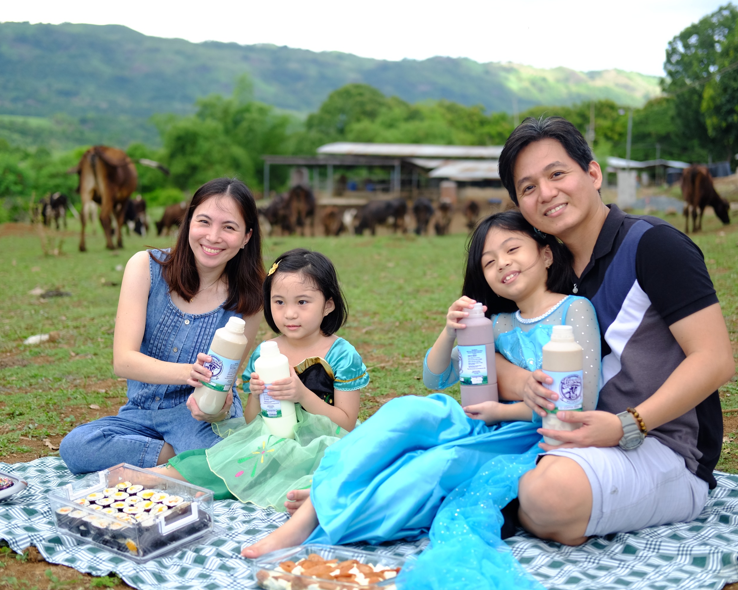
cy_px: 296
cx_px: 362
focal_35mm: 60
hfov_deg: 31.4
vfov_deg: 25.4
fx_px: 1311
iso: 200
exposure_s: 1/1000
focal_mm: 35
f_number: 2
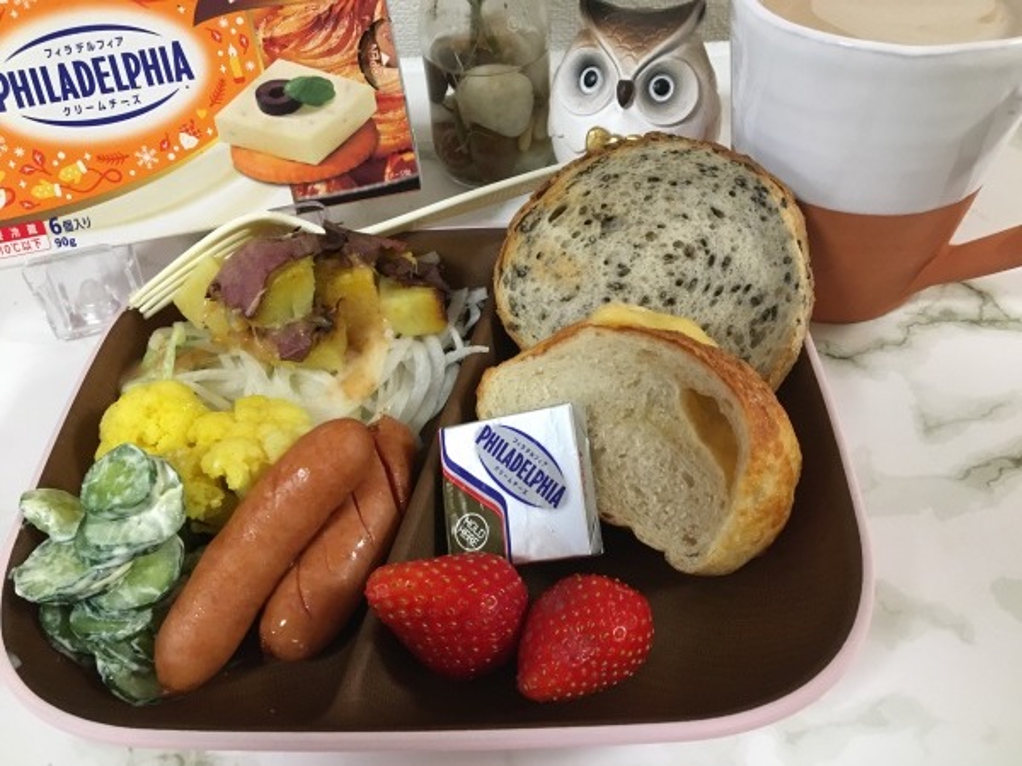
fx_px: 856
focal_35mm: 29
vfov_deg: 48.2
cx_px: 511
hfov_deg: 61.7
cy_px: 383
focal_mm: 4.15
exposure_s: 1/30
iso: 200
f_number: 2.2
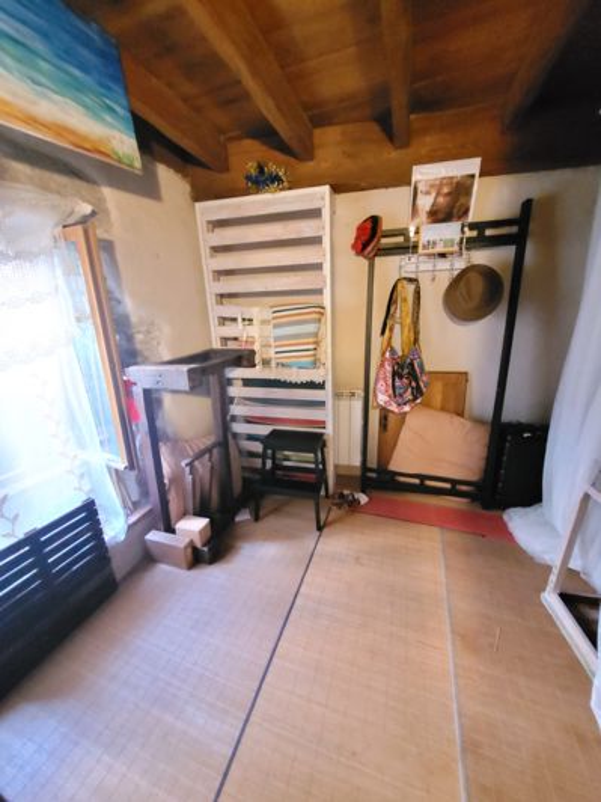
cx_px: 300
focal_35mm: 13
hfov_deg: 89.9
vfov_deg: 106.2
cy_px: 401
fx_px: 301
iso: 2500
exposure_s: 1/17
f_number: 2.2
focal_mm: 1.74
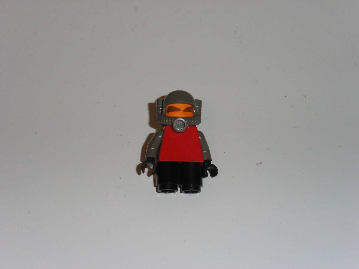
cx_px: 180
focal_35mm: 114
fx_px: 1182
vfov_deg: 13.0
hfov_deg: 17.3
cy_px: 134
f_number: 4.7
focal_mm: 23.4
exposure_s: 1/90
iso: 200
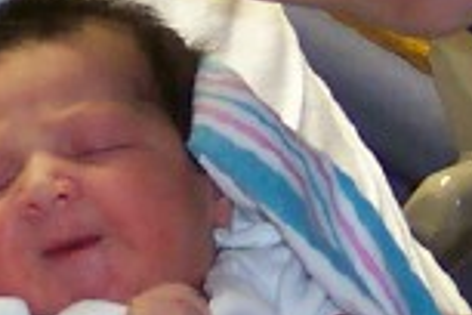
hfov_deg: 10.7
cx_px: 71
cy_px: 100
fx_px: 2504
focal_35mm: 191
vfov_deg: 7.2
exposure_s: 1/30
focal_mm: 8
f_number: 2.8
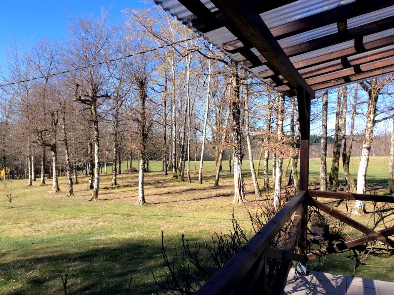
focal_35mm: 32
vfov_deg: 44.1
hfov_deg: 56.9
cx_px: 197
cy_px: 148
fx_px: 364
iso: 32
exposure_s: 1/715
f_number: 2.4
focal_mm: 3.3
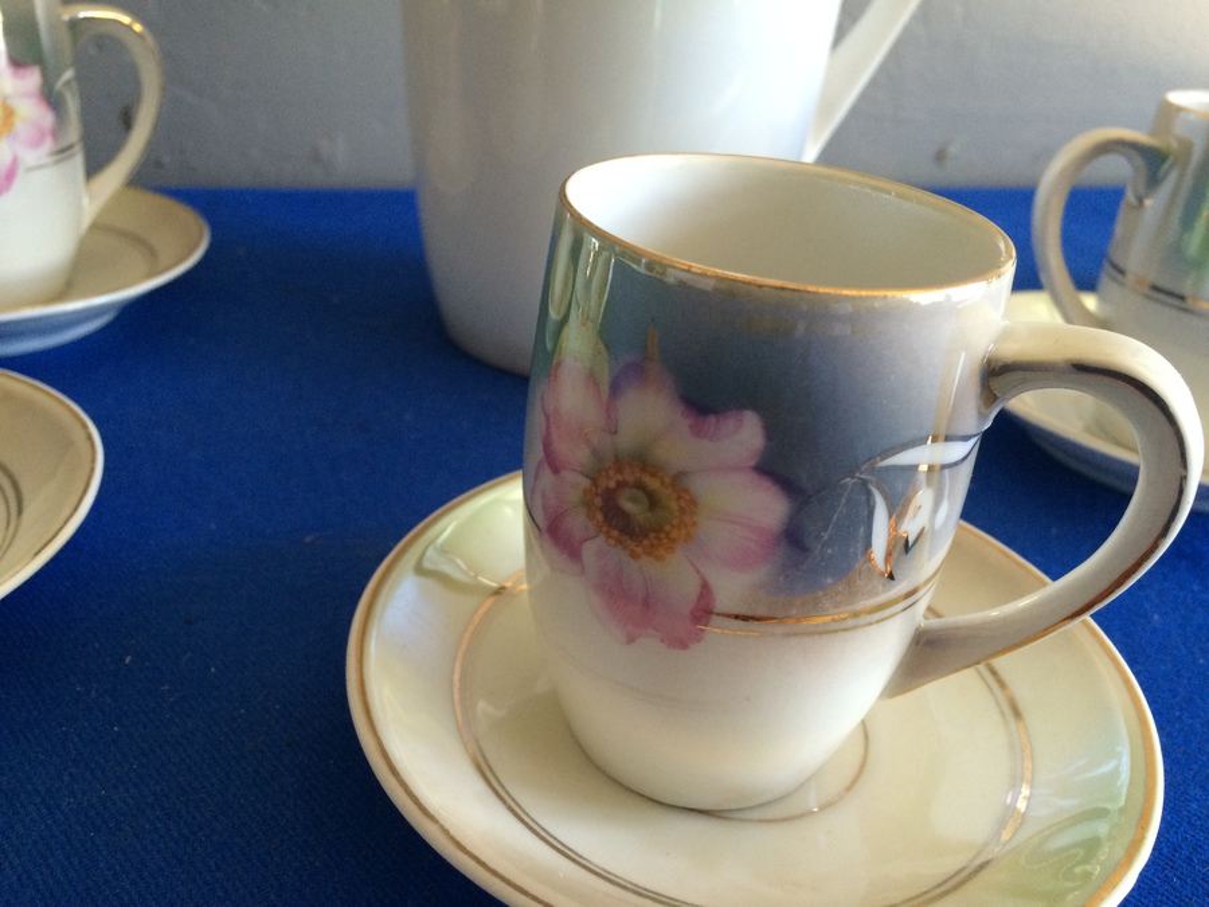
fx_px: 1013
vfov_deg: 48.2
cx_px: 604
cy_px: 454
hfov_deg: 61.7
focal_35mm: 29
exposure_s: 1/30
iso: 64
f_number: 2.2
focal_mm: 4.15
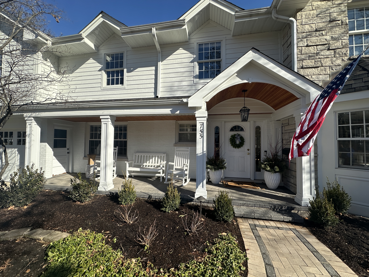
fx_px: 149
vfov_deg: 85.7
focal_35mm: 14
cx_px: 184
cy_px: 138
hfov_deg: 102.1
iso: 50
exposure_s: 1/1916
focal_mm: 2.22
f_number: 2.2
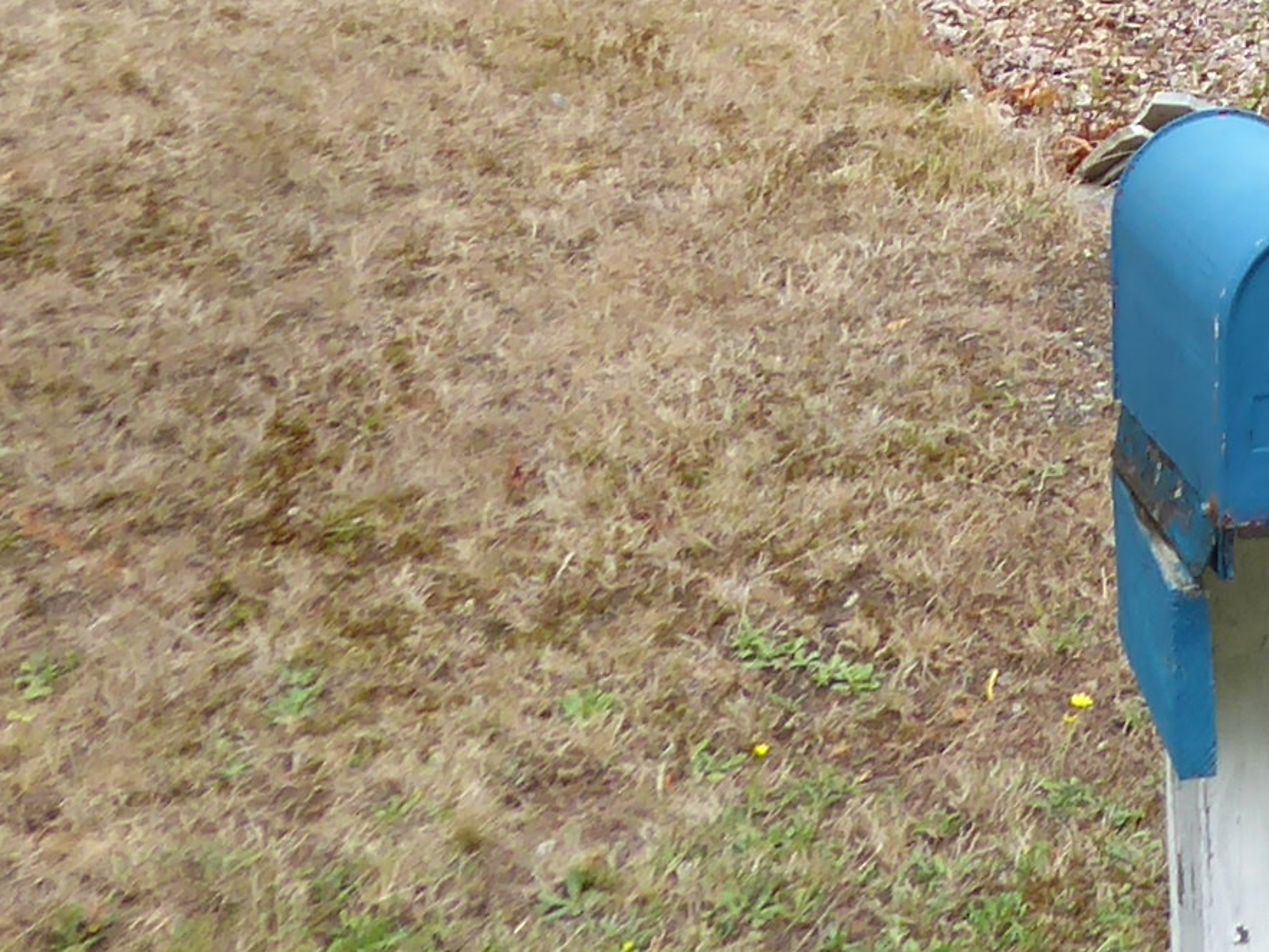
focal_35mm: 154
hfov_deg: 12.1
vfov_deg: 9.0
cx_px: 1993
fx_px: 5645
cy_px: -1005
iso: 80
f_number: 3.6
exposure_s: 1/125
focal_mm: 5.8
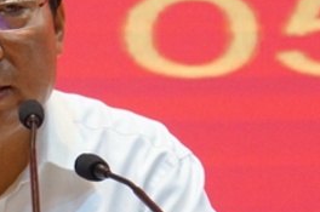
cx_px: 12
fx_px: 3404
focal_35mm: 384
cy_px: 117
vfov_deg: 3.6
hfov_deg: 5.4
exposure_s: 1/160
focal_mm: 75
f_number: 5.6
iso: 2500
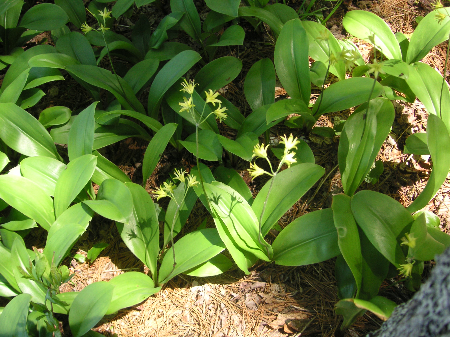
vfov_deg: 37.7
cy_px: 173
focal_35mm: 38
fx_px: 494
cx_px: 222
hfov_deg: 49.0
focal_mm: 6.1
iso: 50
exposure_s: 1/90
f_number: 2.8
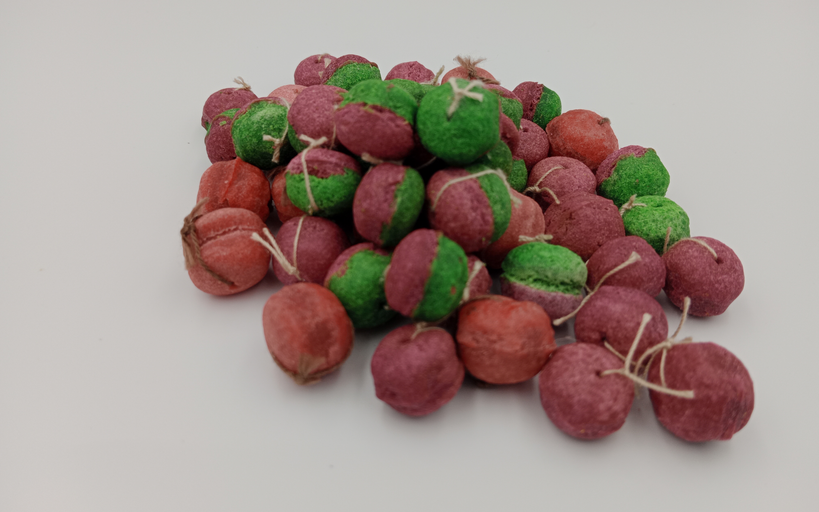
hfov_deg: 66.5
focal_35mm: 28
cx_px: 414
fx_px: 625
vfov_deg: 44.5
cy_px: 237
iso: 100
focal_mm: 3.96
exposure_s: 1/156
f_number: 1.8
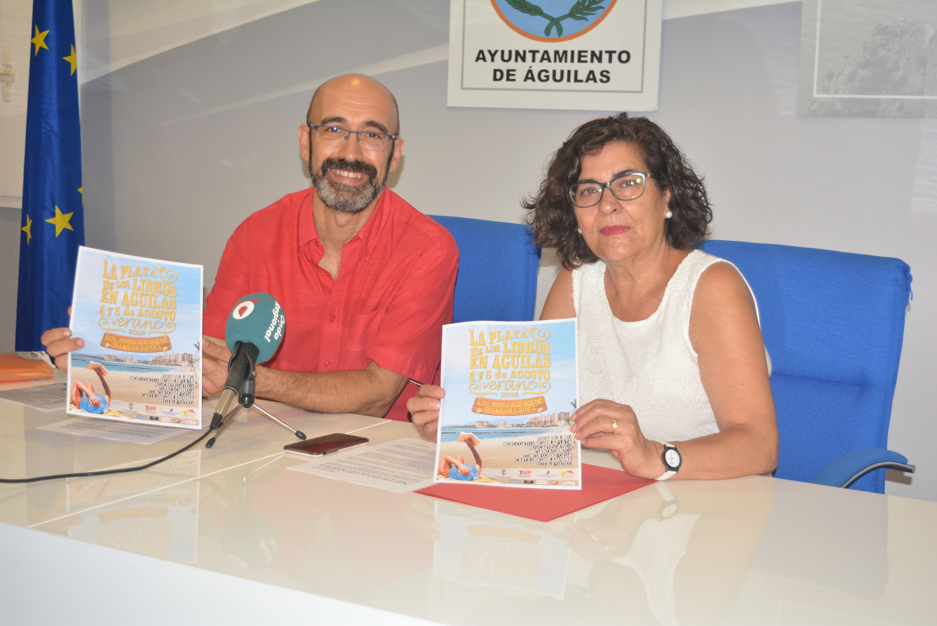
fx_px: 1407
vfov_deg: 25.1
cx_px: 468
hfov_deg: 36.8
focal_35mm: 54
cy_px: 313
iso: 400
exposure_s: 1/60
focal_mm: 36
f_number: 4.8
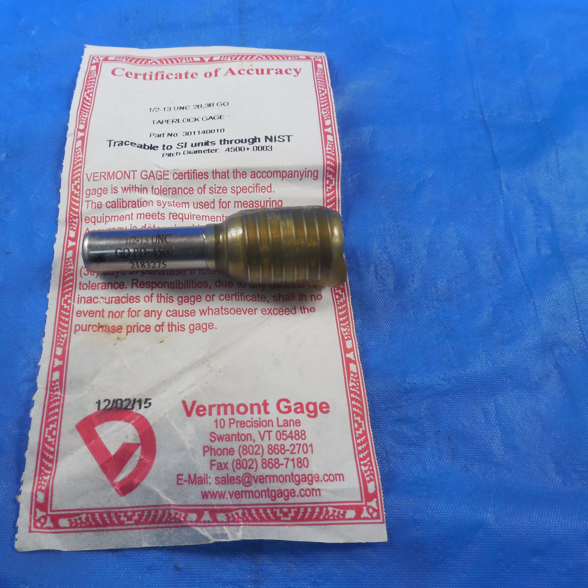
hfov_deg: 53.4
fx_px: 577
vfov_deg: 54.0
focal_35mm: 30
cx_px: 218
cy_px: 296
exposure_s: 1/30
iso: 140
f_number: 3.3
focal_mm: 4.5
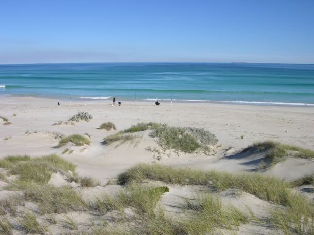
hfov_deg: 52.6
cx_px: 157
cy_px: 118
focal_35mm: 35
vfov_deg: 40.7
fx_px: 318
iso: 50
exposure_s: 1/269
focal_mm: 8.9
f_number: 6.3
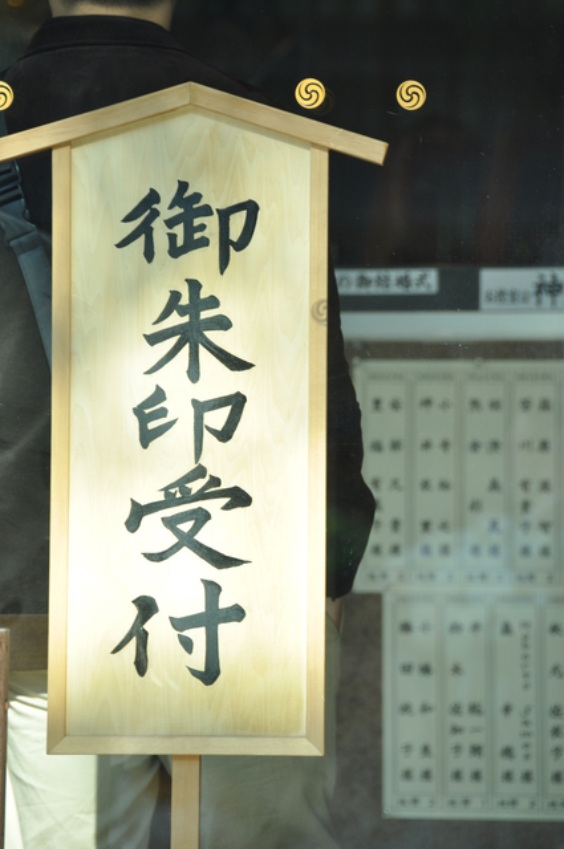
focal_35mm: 300
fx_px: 7069
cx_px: 282
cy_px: 424
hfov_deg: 4.6
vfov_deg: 6.9
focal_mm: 200
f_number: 5.6
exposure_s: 1/100
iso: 200
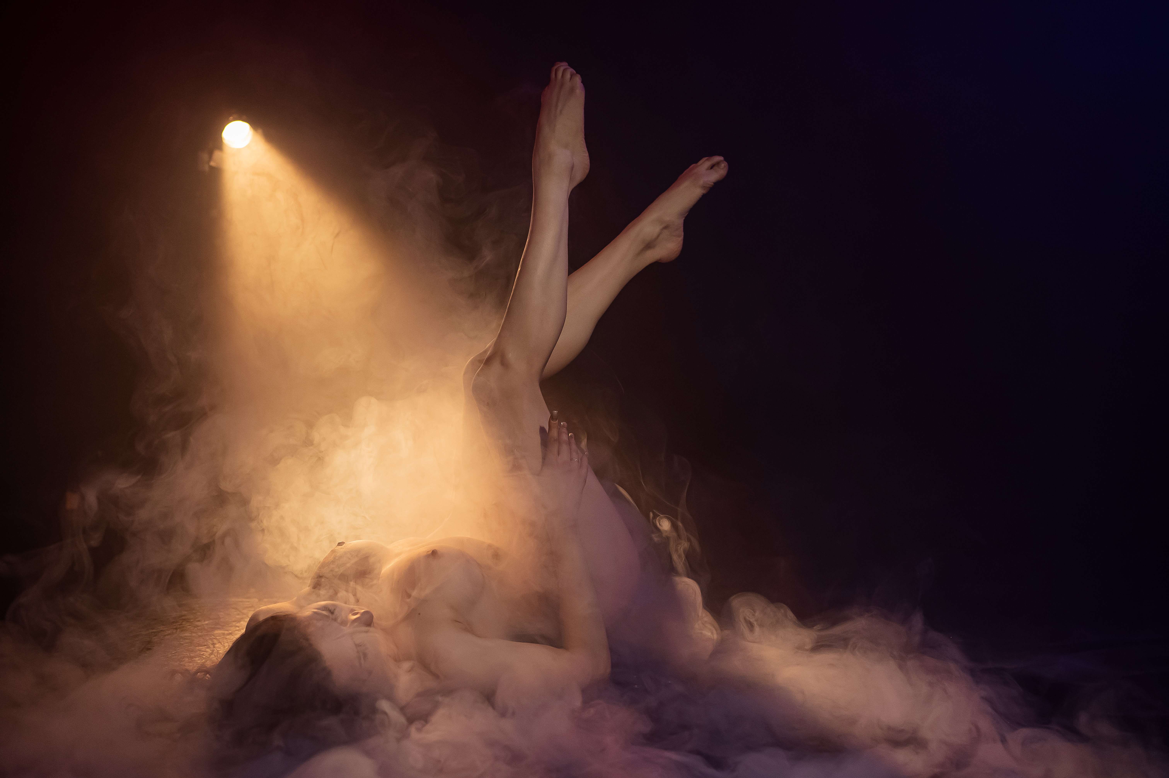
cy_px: 389
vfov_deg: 27.0
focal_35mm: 50
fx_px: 1622
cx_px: 584
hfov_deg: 39.6
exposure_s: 1/320
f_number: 2.2
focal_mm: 50
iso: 1000
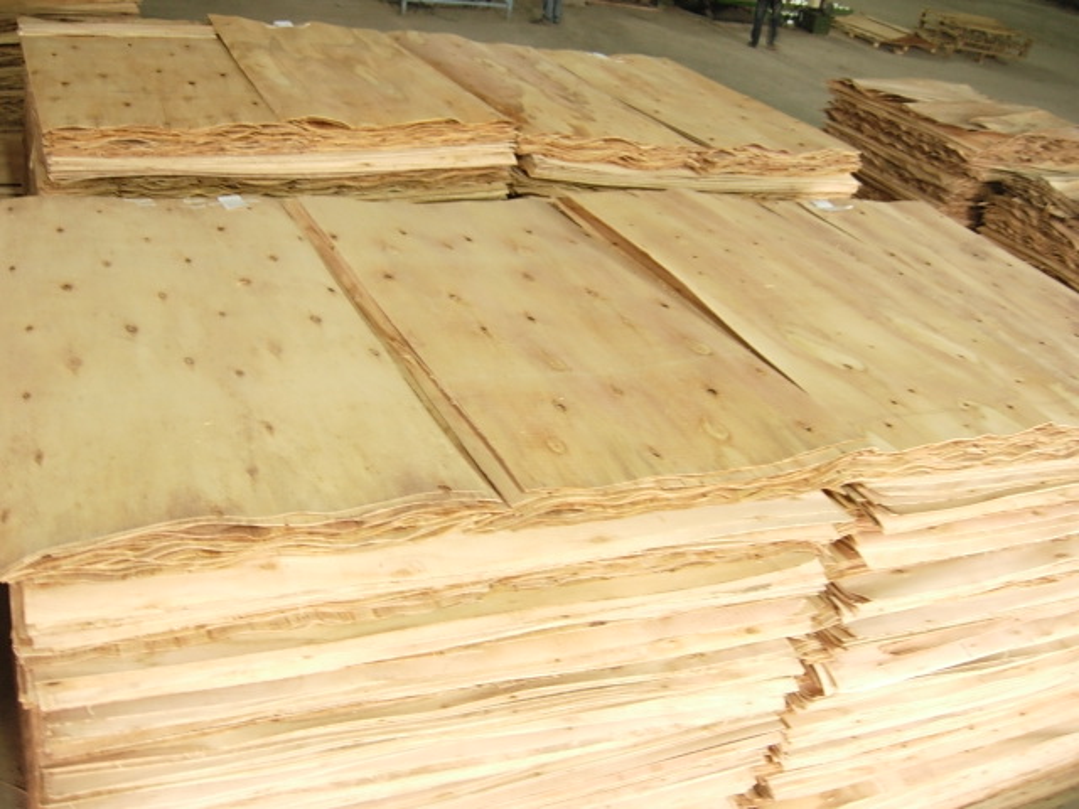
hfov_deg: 51.4
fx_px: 1122
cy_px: 404
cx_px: 540
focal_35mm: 36
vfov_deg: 39.7
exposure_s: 1/4
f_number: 2.7
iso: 158
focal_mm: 7.5
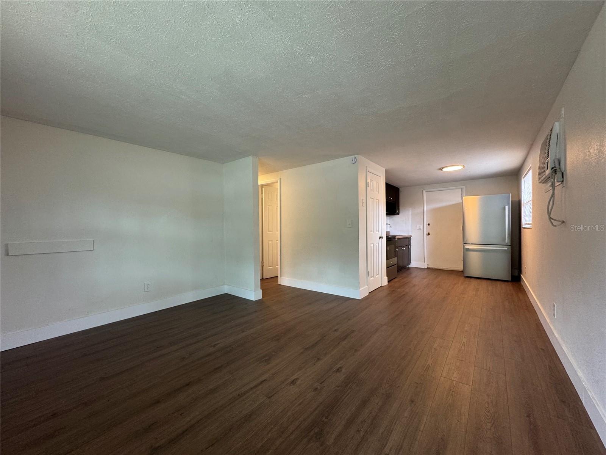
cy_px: 228
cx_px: 303
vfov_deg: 85.7
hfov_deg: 102.1
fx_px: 245
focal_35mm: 14
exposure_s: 1/60
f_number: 2.2
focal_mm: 2.22
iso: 200
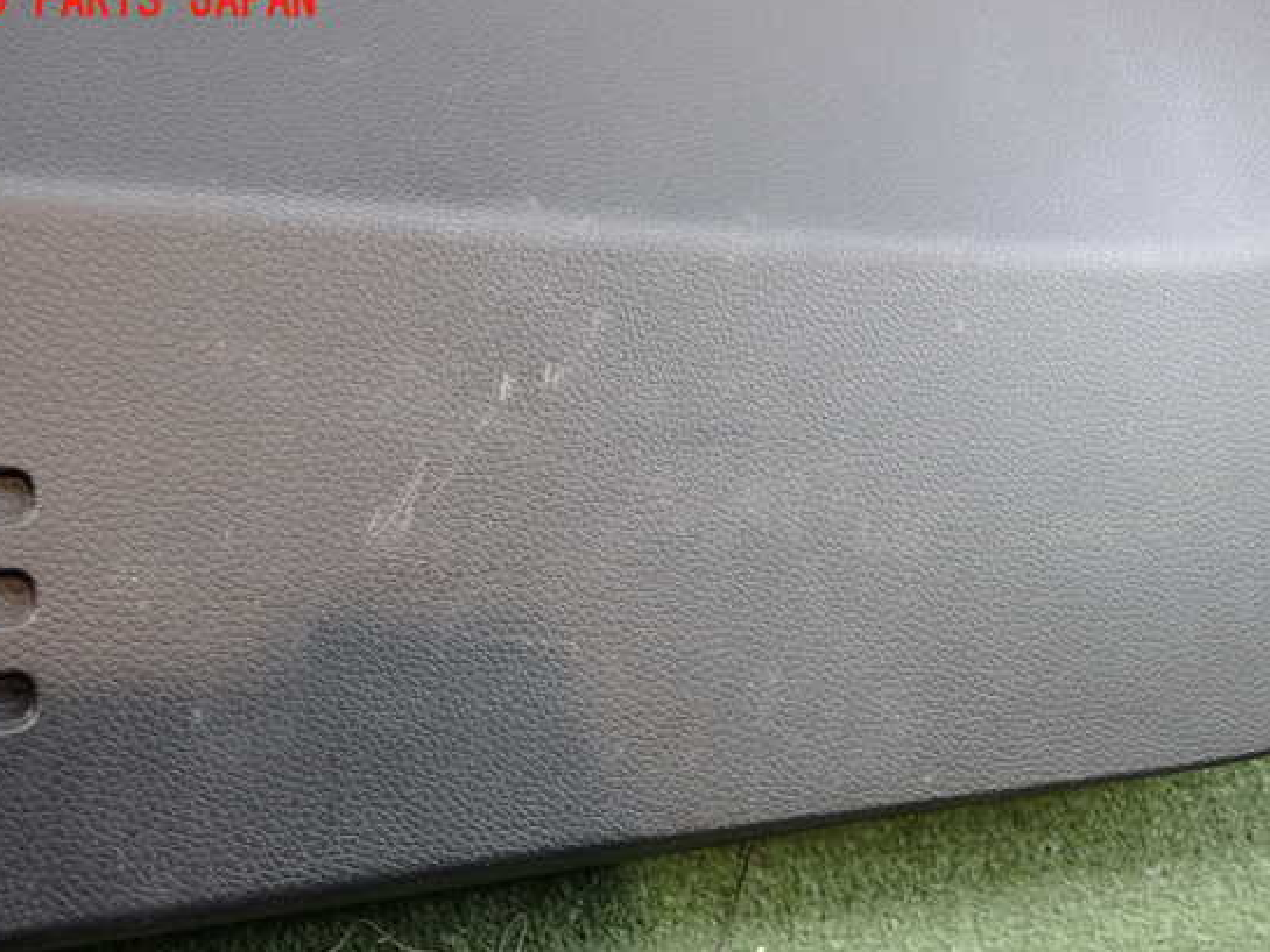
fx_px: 1211
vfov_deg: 43.0
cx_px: 592
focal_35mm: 33
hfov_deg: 55.3
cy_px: 496
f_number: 2.3
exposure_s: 1/50
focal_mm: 5.4
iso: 200
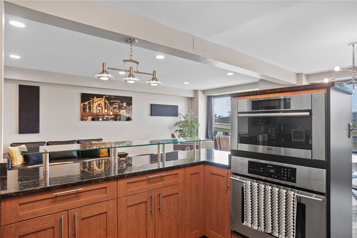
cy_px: 119
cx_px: 178
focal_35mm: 21
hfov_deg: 81.2
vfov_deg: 59.5
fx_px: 208
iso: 10000
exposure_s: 1/60
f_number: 8
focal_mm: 21
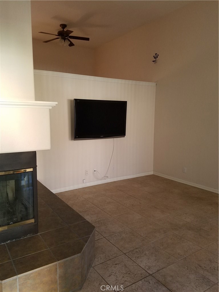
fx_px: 219
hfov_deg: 53.1
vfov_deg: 67.3
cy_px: 146
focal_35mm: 26
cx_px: 110
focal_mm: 4.2
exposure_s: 1/30
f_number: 1.7
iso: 160
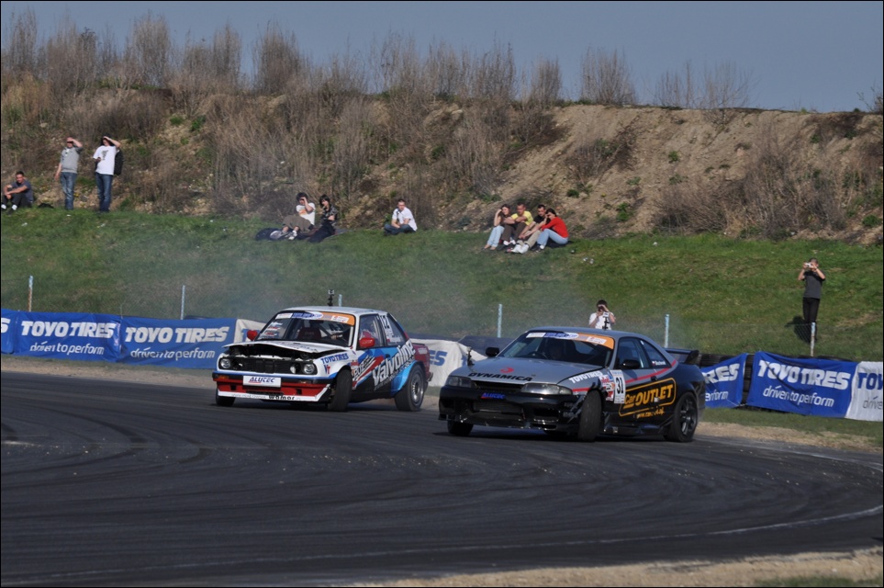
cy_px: 294
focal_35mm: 300
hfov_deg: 6.9
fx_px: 7359
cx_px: 442
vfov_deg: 4.6
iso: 200
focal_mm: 200
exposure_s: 1/640
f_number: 11
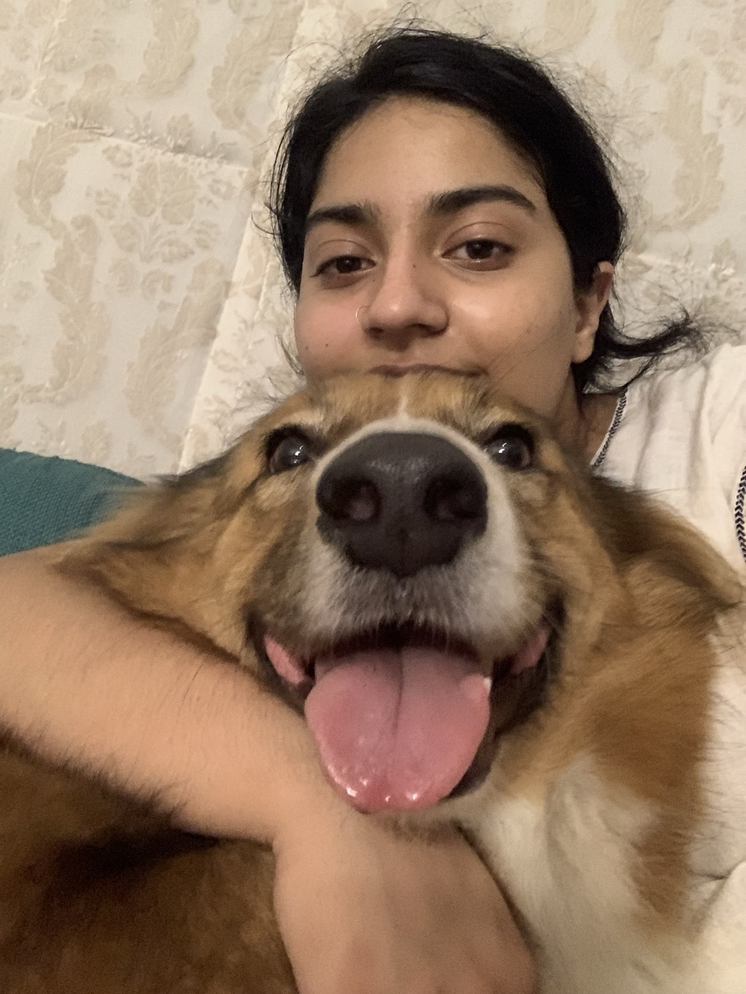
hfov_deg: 44.2
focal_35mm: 32
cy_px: 497
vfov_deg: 56.8
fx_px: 919
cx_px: 373
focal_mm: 2.87
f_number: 2.2
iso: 640
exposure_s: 1/15
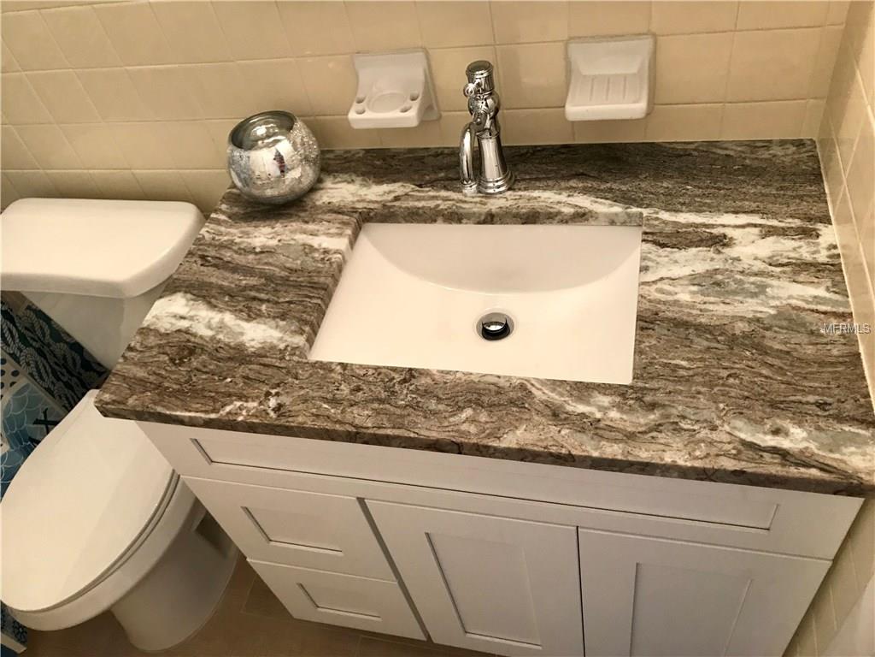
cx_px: 438
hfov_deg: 63.4
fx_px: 708
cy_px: 328
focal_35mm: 28
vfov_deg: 49.7
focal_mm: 3.99
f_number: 1.8
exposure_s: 1/30
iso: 40
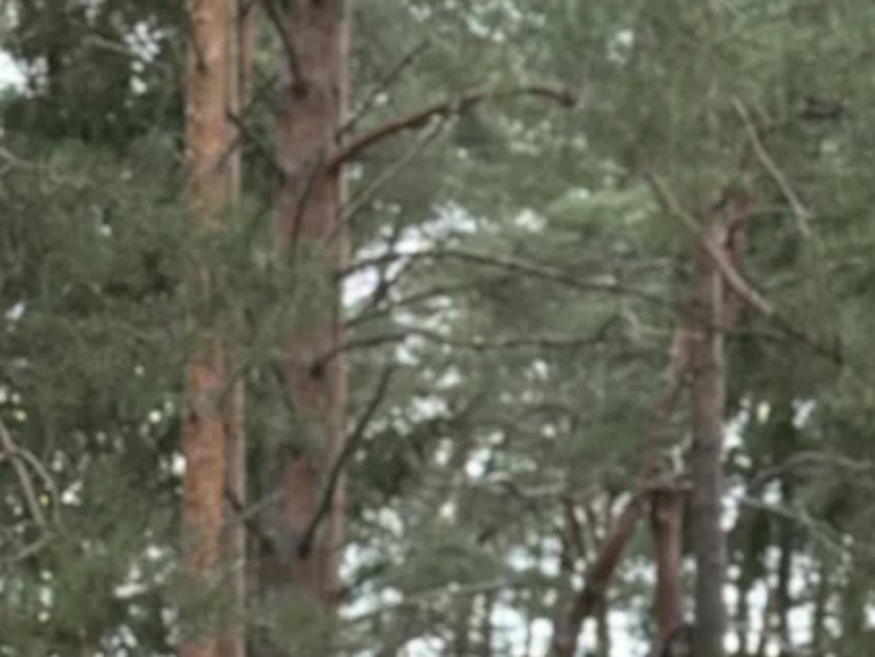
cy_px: 1322
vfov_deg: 6.6
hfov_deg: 8.7
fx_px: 5537
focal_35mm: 219
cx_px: -678
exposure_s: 1/146
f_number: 1.78
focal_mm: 6.86
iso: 125
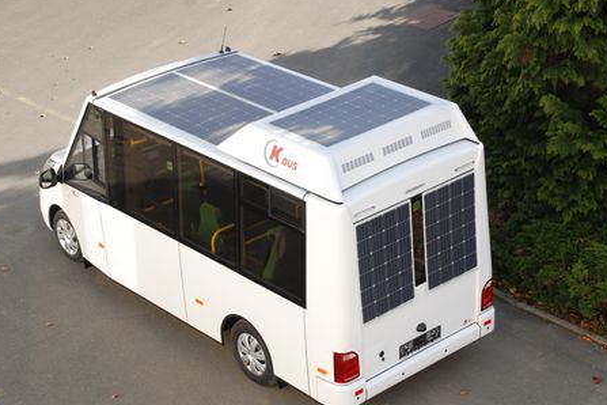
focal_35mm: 86
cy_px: 225
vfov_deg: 15.9
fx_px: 1450
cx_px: 308
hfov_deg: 23.6
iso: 160
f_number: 7.1
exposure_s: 1/200
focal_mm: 50
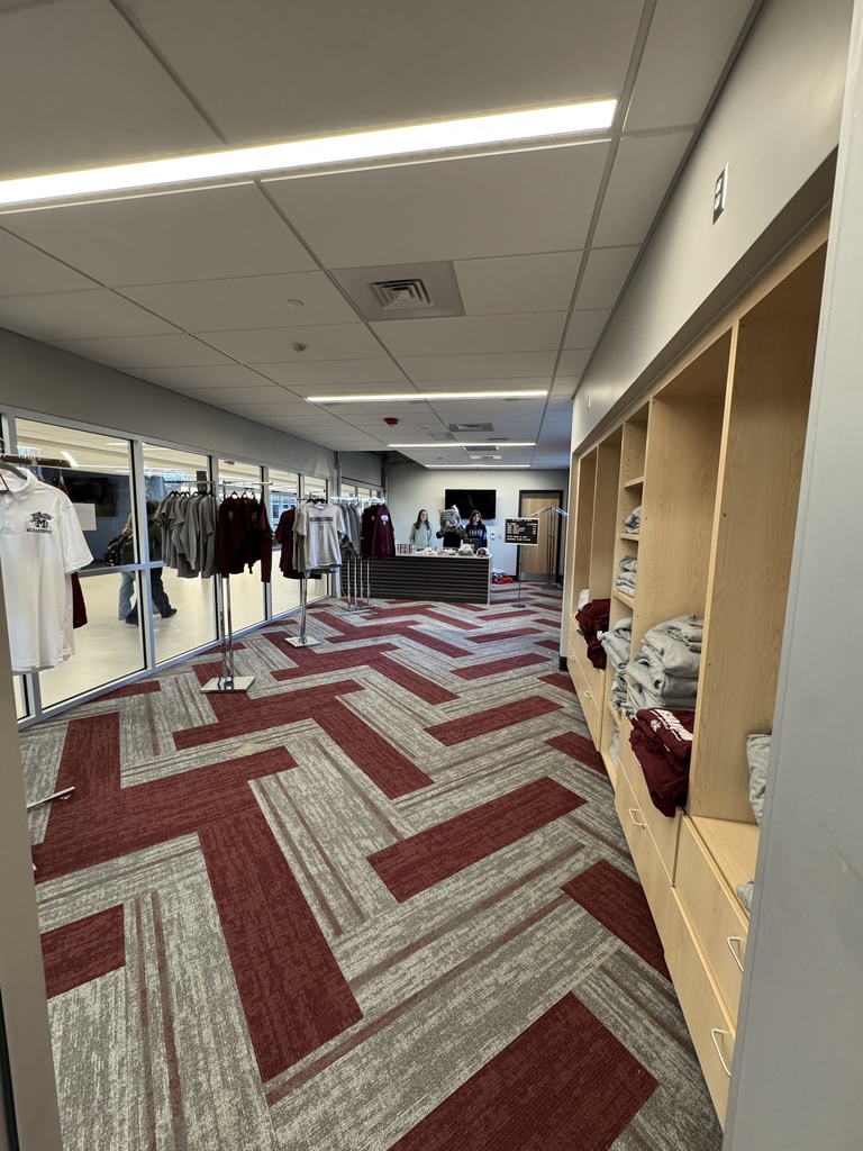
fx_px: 465
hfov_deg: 85.7
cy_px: 576
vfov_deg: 102.1
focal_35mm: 14
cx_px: 432
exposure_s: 1/60
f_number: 2.2
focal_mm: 2.22
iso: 320
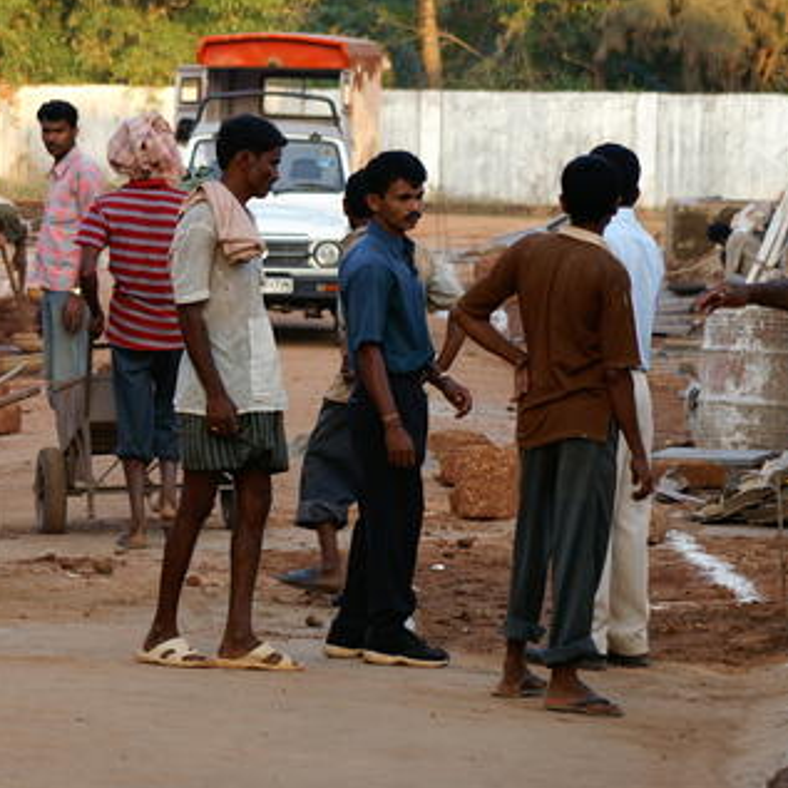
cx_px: 268
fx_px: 6619
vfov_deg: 6.8
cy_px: 263
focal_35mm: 257
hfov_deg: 6.8
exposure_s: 1/160
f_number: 5.6
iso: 200
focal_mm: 100
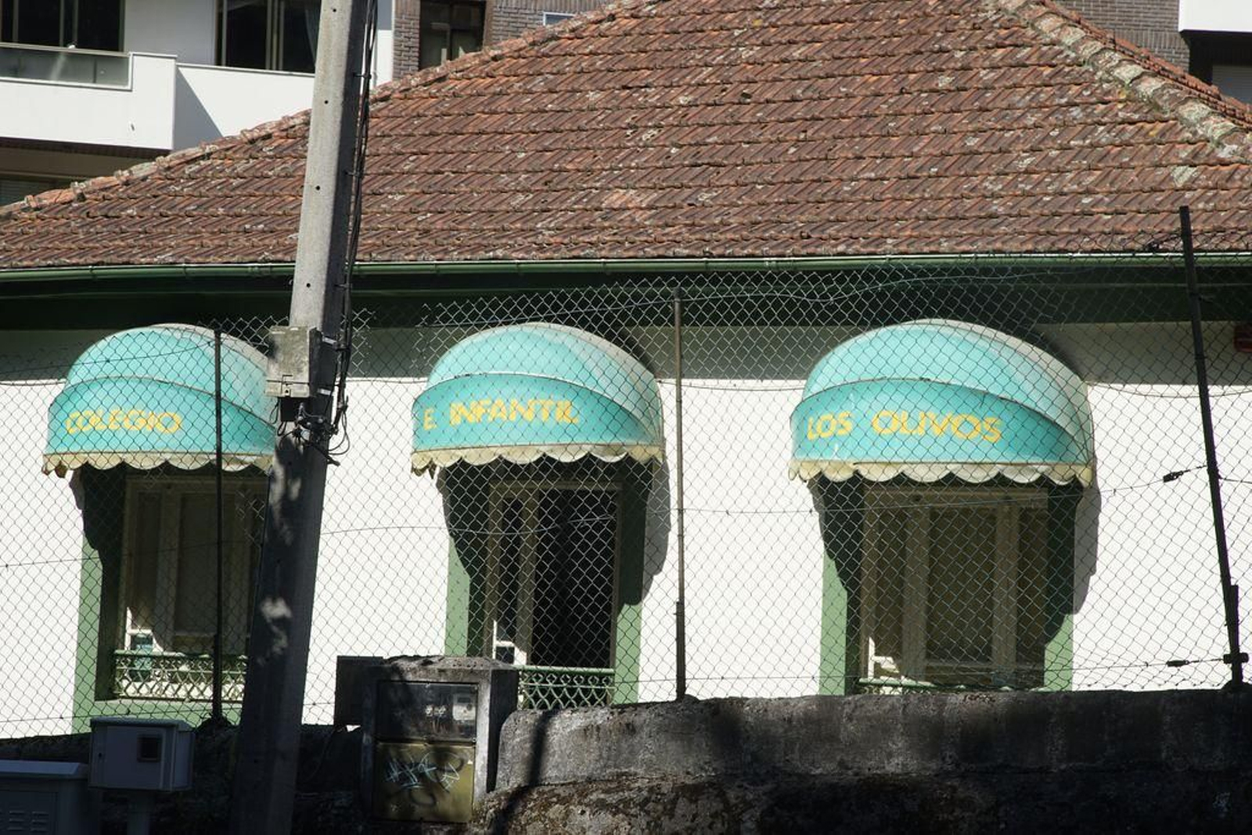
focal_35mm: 105
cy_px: 418
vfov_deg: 13.0
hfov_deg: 19.5
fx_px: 3652
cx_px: 626
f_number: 14
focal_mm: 105
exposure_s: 1/160
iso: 200
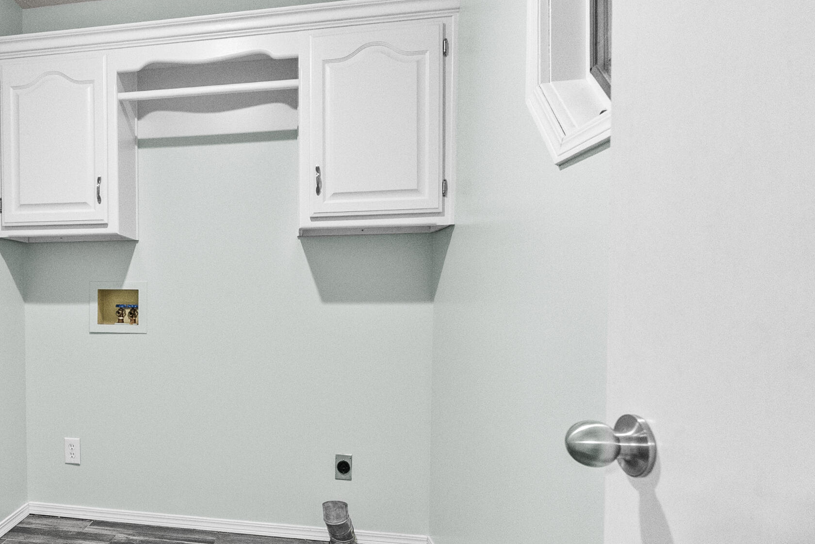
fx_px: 566
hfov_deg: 65.6
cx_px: 173
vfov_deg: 50.7
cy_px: 348
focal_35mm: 25
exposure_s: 1/40
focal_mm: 14
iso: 12800
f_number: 8
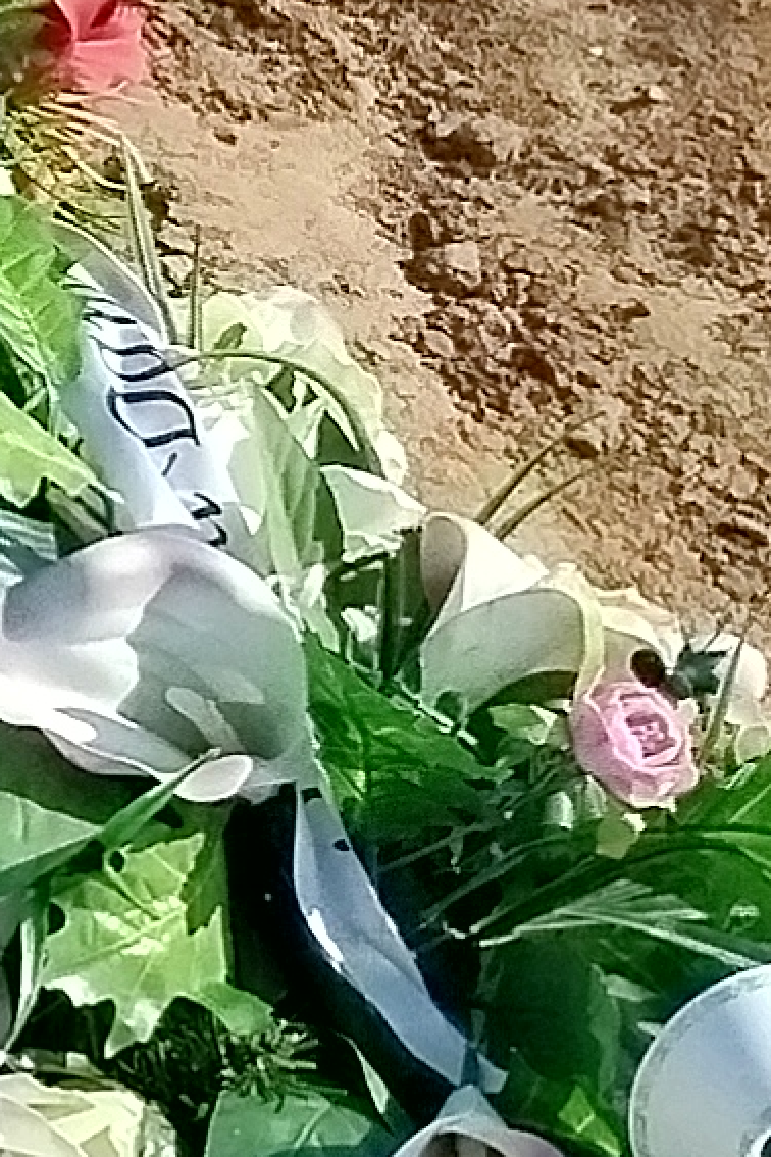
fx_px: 5654
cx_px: -1654
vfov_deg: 11.5
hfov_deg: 6.9
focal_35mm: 176
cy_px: -194
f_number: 1.7
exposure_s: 1/945
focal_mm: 5.31
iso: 50
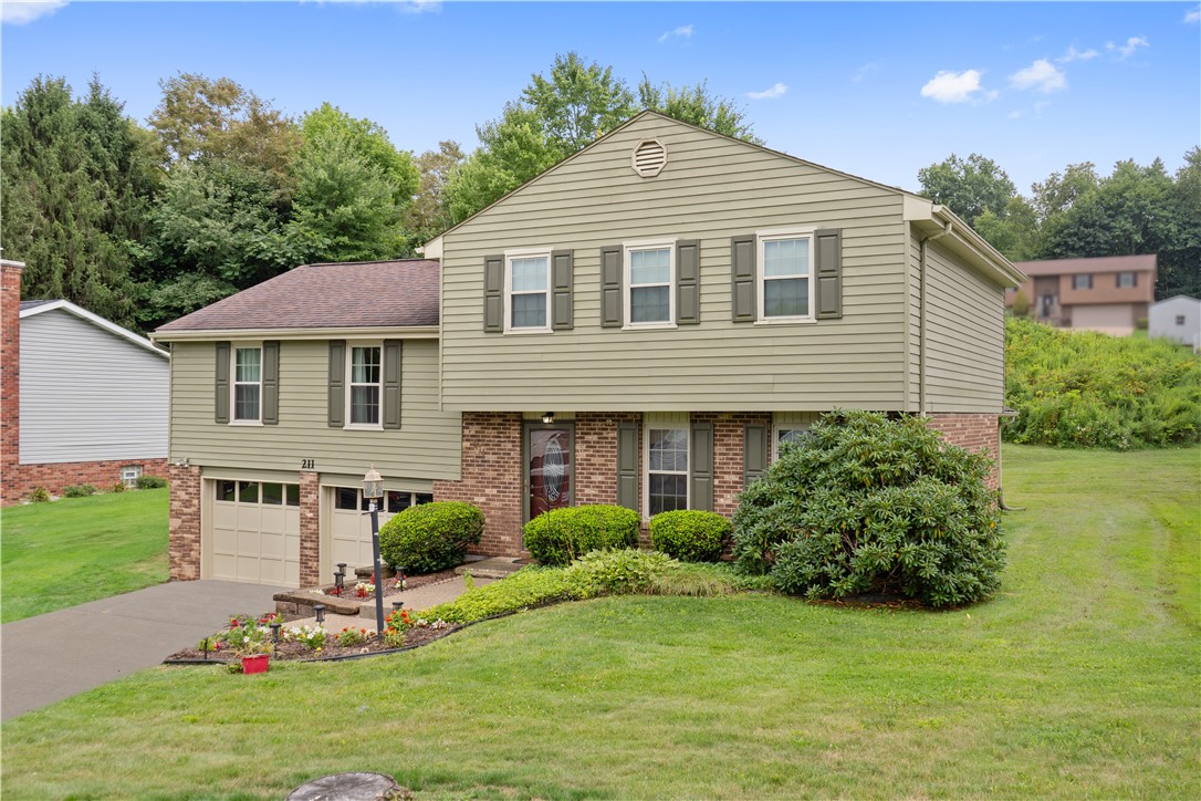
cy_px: 400
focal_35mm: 32
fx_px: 1067
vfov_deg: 41.1
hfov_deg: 58.7
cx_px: 600
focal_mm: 32
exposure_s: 1/125
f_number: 6.3
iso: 125
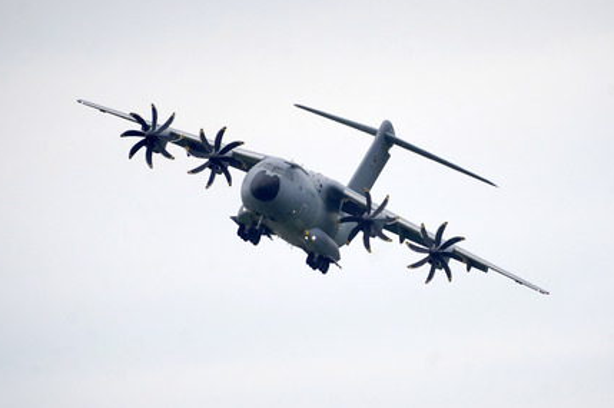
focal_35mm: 631
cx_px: 303
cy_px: 195
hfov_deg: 3.3
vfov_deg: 2.2
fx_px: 10750
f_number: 6.3
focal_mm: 600
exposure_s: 1/4000
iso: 1600
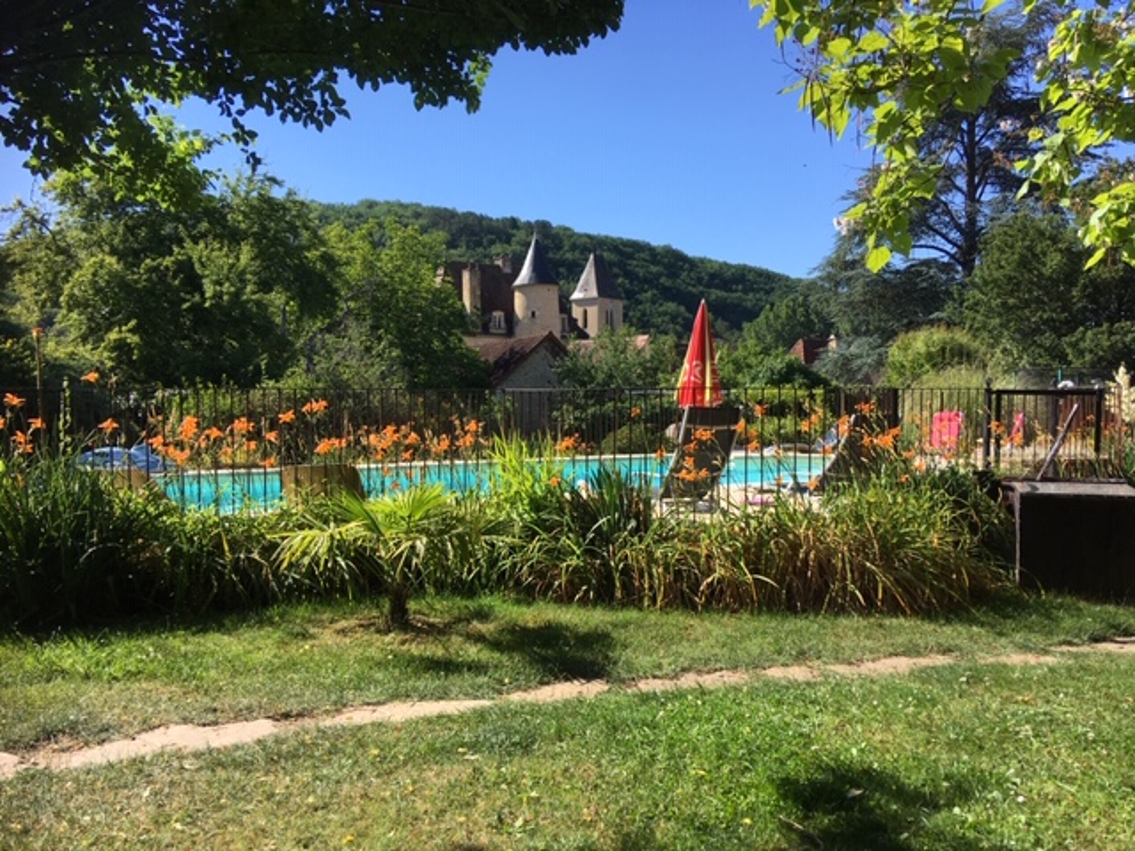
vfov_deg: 48.2
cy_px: 426
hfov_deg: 61.7
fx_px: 951
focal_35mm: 29
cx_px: 568
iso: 25
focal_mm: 4.15
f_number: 2.2
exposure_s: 1/999
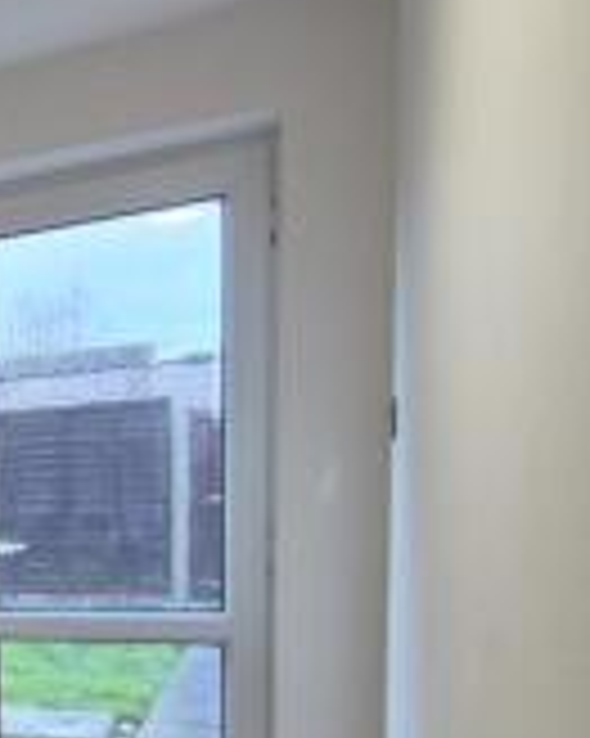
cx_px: -399
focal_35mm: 45
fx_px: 983
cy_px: 623
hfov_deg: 23.1
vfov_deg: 39.1
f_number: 2.2
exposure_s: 1/57
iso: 125
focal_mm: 2.2
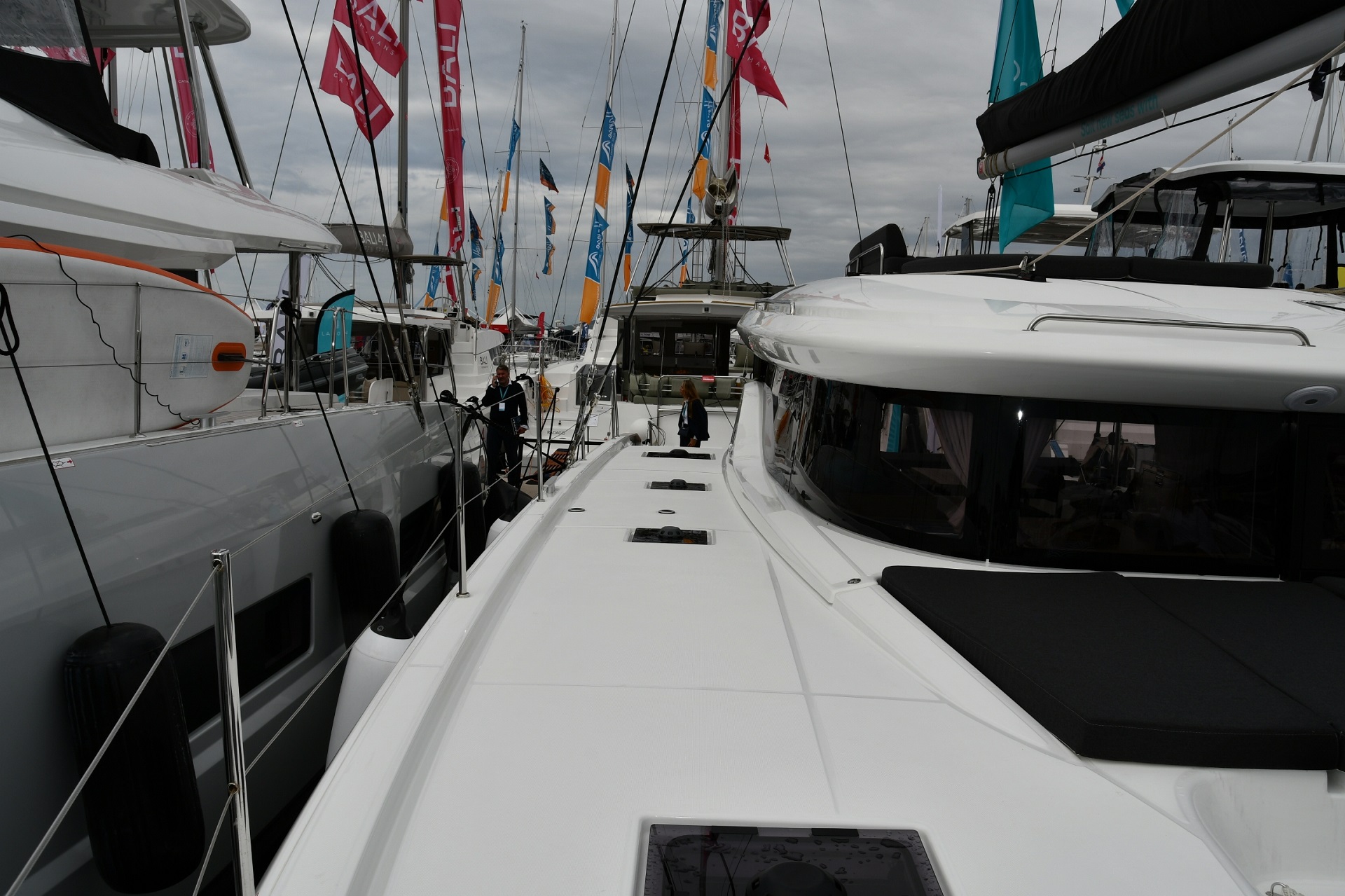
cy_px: 448
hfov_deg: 67.4
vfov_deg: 47.9
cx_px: 672
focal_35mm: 27
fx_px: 1008
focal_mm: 18
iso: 100
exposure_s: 1/250
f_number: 13
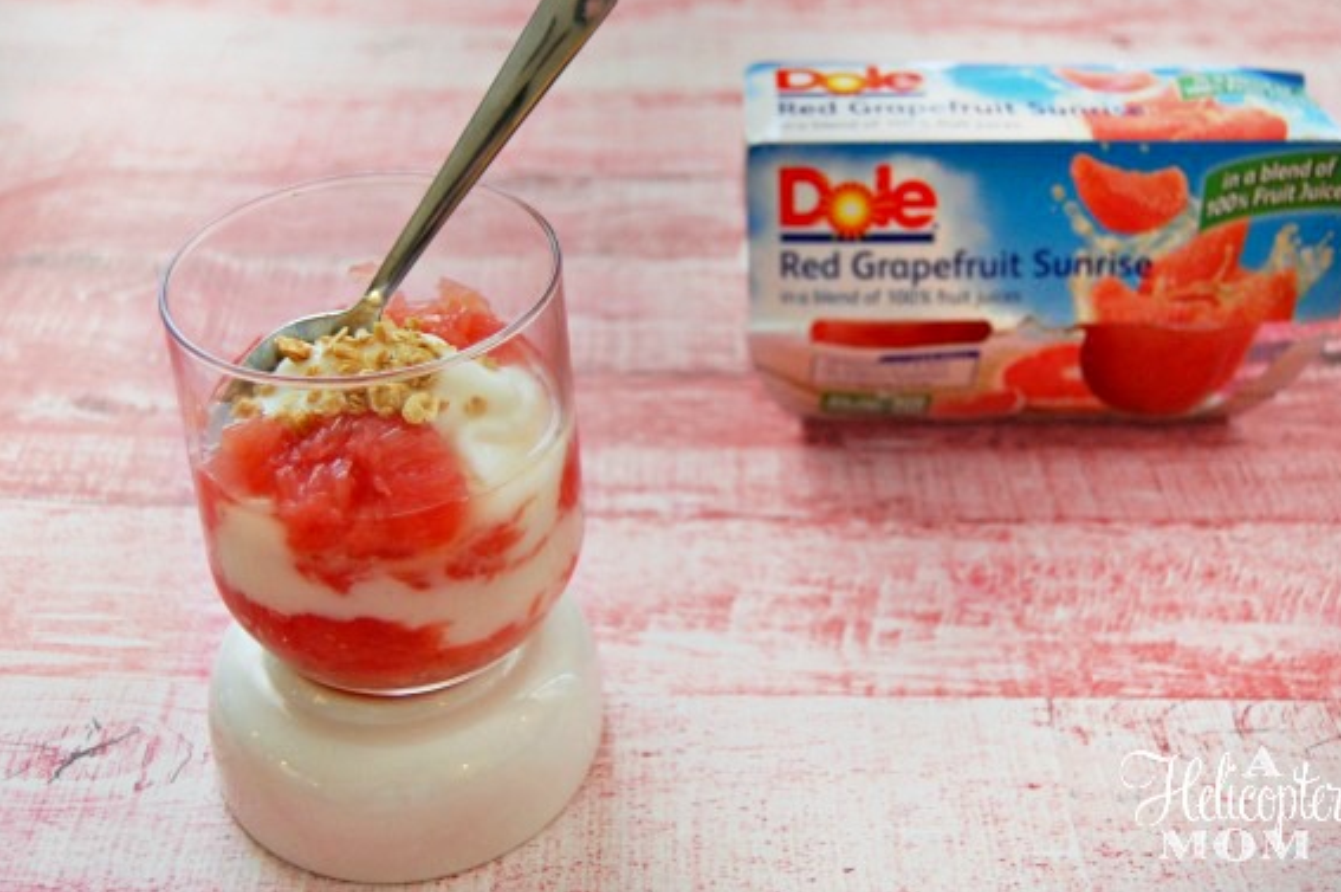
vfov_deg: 36.3
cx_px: 667
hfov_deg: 52.5
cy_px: 422
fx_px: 1360
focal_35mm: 37
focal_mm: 23
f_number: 3.8
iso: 640
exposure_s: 1/30
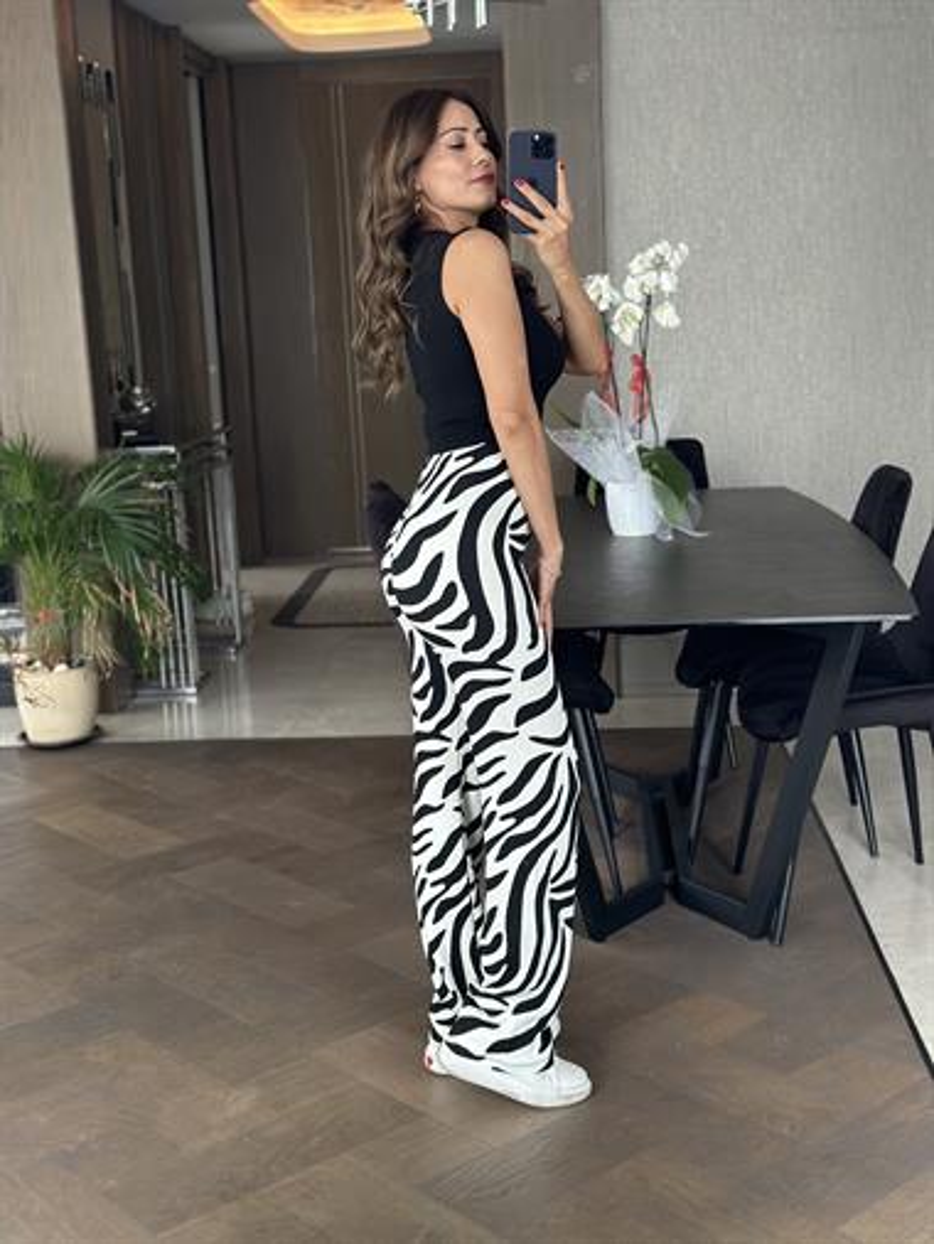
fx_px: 1725
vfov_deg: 39.6
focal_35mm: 48
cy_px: 622
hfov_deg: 30.3
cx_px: 467
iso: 320
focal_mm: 6.86
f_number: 1.78
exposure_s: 1/60
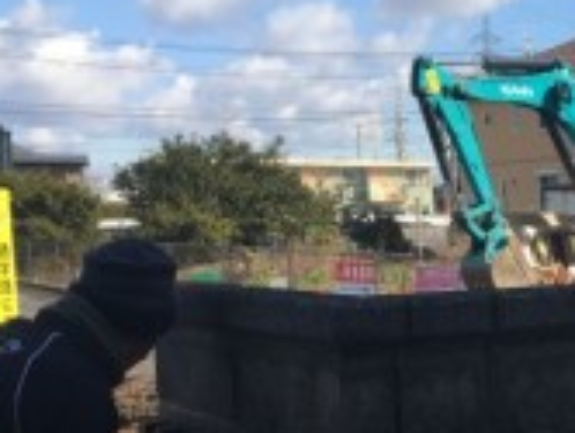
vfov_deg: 19.1
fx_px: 1248
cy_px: 438
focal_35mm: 75
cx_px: 603
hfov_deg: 24.5
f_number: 2.2
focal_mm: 4.15
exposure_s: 1/938
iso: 25
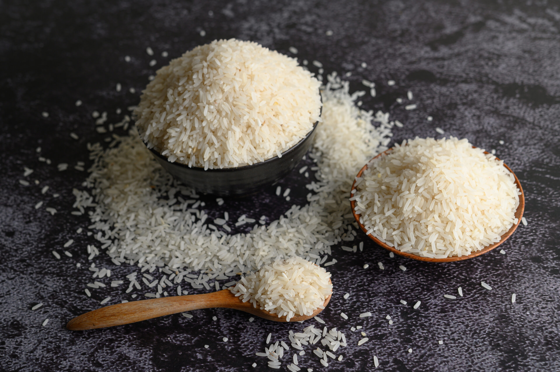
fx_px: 933
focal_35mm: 60
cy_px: 186
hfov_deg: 33.4
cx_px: 280
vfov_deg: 22.6
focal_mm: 60
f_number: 8
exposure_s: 1/125
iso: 100
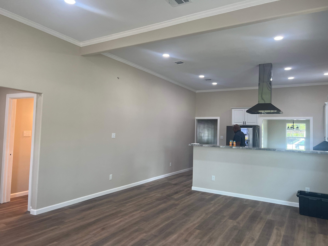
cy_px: 123
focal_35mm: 26
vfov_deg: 53.1
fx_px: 246
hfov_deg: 67.3
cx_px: 164
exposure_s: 1/120
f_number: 1.5
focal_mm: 5.7
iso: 100
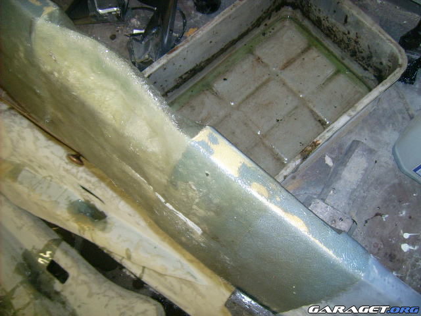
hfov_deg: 52.6
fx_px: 426
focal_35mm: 35
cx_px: 210
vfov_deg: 40.7
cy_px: 158
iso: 100
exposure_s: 1/60
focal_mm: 5.95
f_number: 2.8
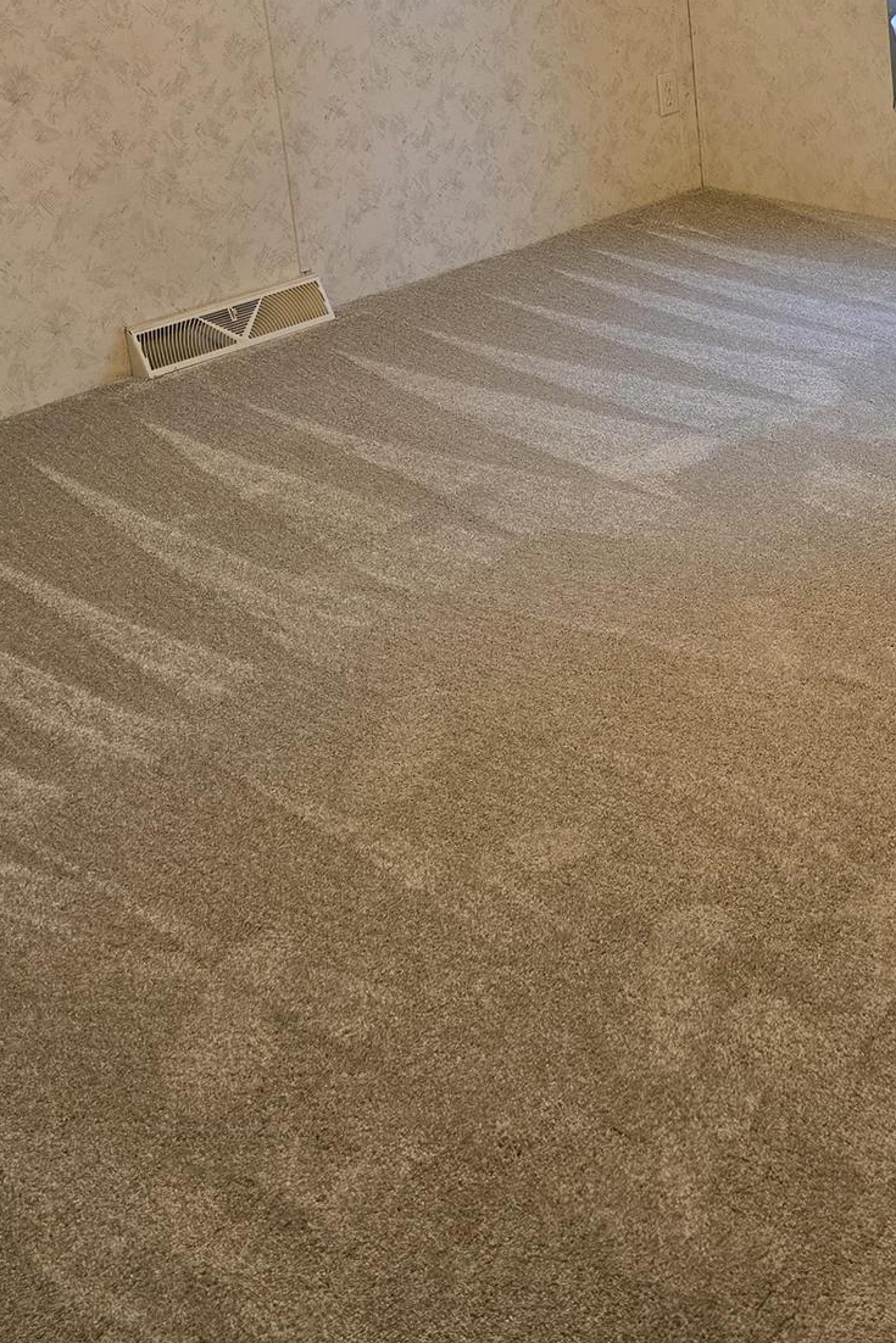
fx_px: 1866
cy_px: 219
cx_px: 816
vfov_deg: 37.8
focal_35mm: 50
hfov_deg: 26.1
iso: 200
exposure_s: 1/120
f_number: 1.7
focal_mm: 6.3
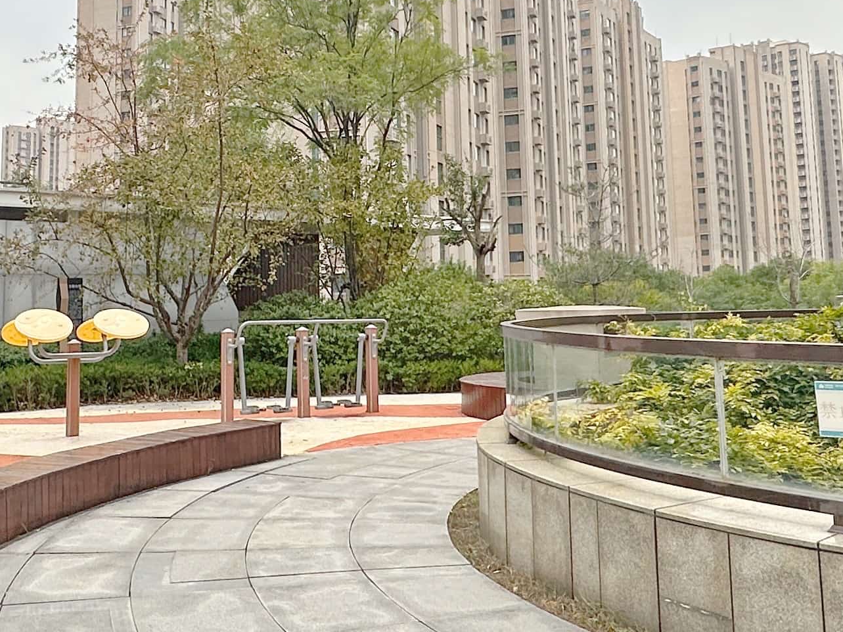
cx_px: 325
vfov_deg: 32.1
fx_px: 1071
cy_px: 143
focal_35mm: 44
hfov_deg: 42.7
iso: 40
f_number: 2.2
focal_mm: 2.22
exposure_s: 1/404
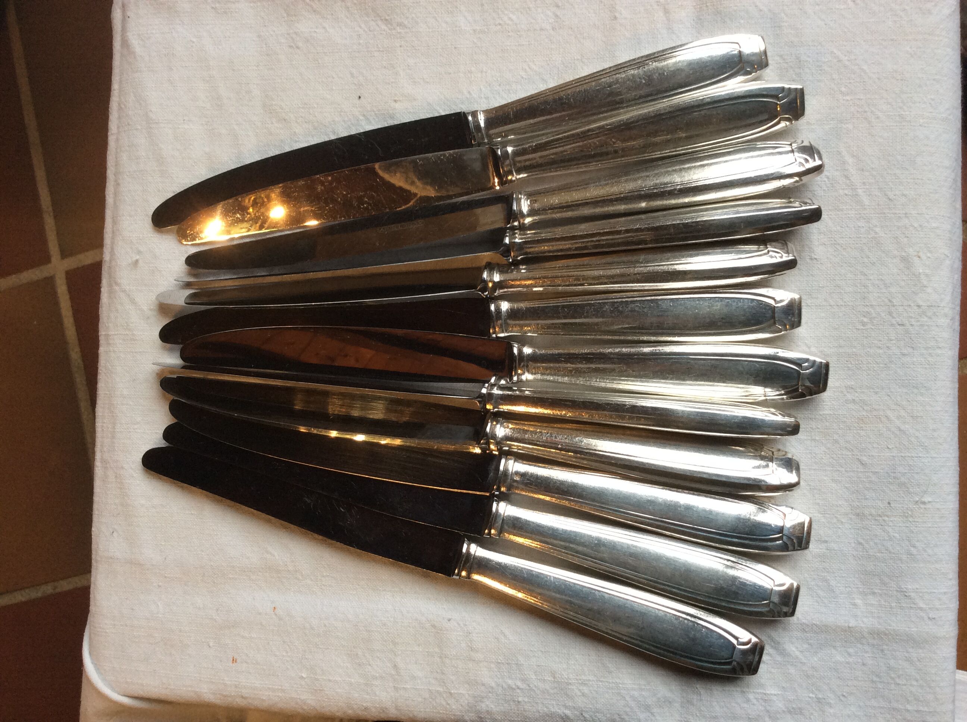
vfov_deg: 44.1
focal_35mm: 32
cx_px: 484
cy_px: 361
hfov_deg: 56.9
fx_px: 893
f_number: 2.4
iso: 64
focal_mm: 3.3
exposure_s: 1/25
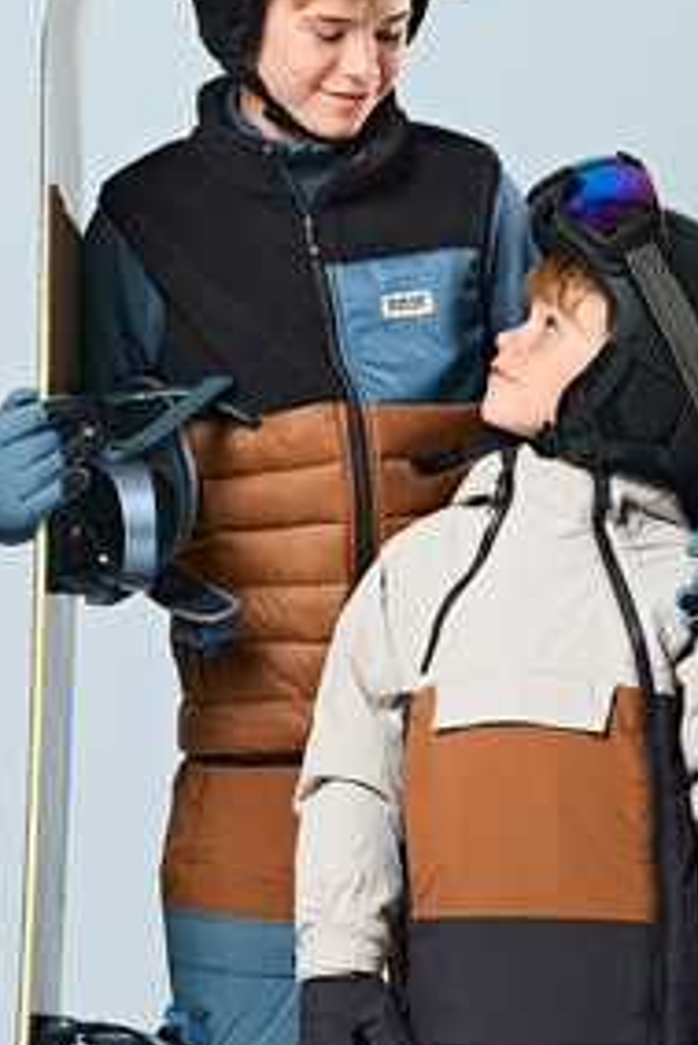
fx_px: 7871
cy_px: 587
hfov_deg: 5.1
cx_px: 412
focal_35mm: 271
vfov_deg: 7.6
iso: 500
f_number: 9
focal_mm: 118
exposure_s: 1/400
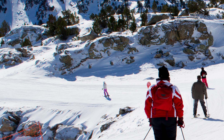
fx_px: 531
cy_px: 96
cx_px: 261
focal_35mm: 87
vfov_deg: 15.0
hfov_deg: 22.2
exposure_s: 1/500
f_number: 11
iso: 180
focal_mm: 20
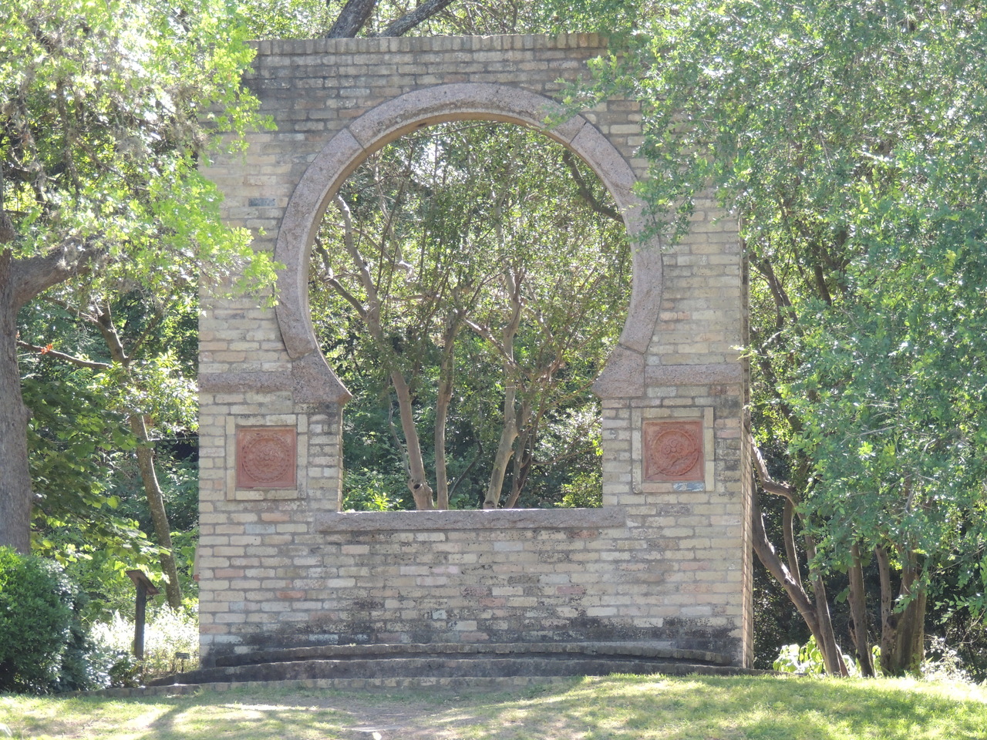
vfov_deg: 6.6
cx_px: 494
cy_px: 370
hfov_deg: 8.8
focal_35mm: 225
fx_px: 6415
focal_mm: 40.1
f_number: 4.6
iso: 360
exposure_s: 1/200
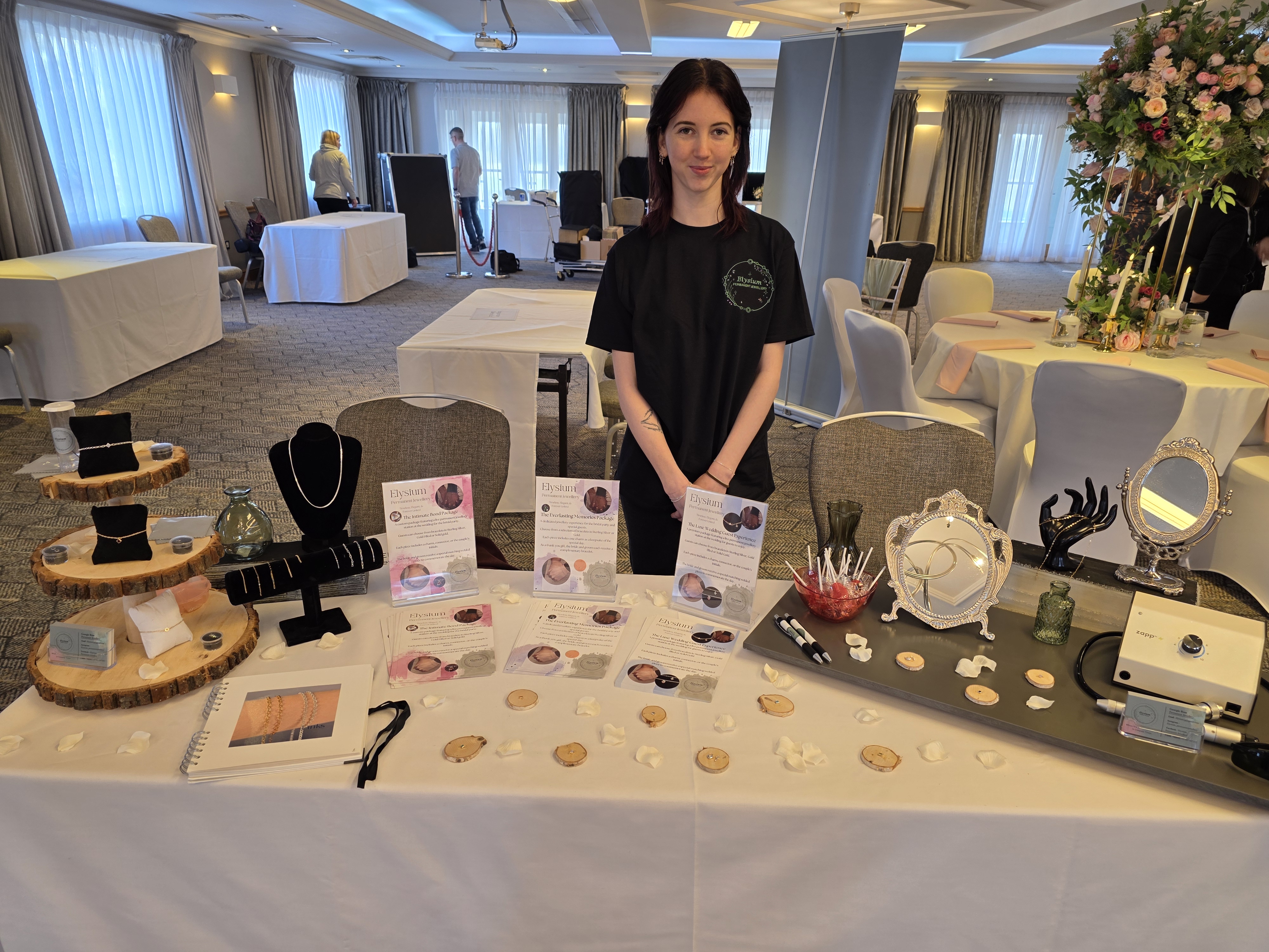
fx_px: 843
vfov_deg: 58.9
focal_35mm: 23
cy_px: 476
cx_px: 634
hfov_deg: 73.9
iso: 50
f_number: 1.7
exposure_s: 1/51.8
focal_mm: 6.3
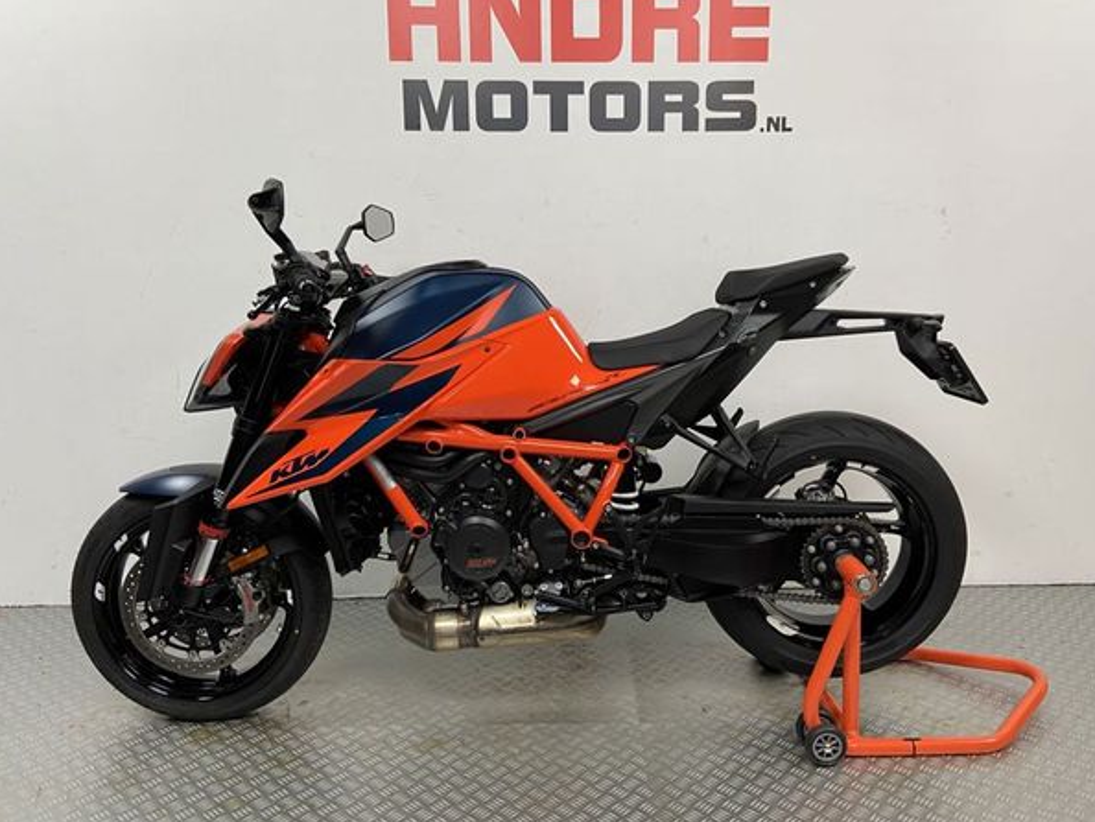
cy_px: 394
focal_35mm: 28
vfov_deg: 49.8
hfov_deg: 63.4
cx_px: 583
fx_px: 886
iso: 100
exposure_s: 1/50
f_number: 1.8
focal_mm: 4.25
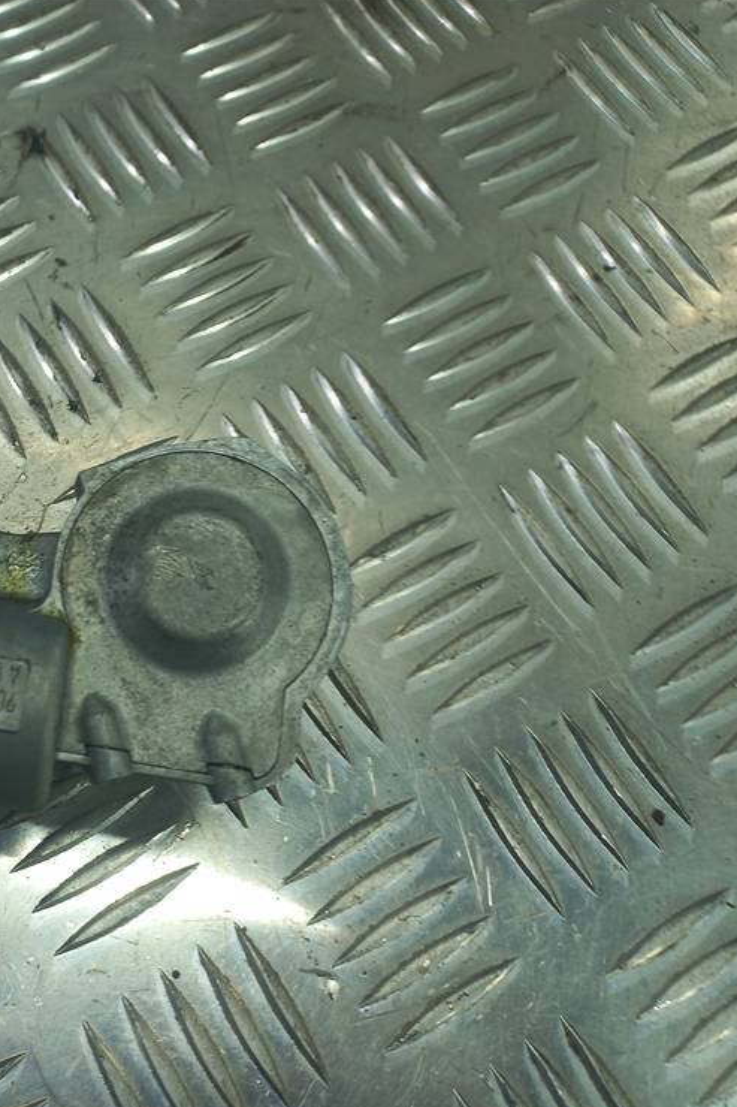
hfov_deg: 34.0
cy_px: 567
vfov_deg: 53.1
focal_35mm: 36
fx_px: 1106
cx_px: 19
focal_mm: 4.6
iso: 40
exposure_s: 1/50
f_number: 1.8
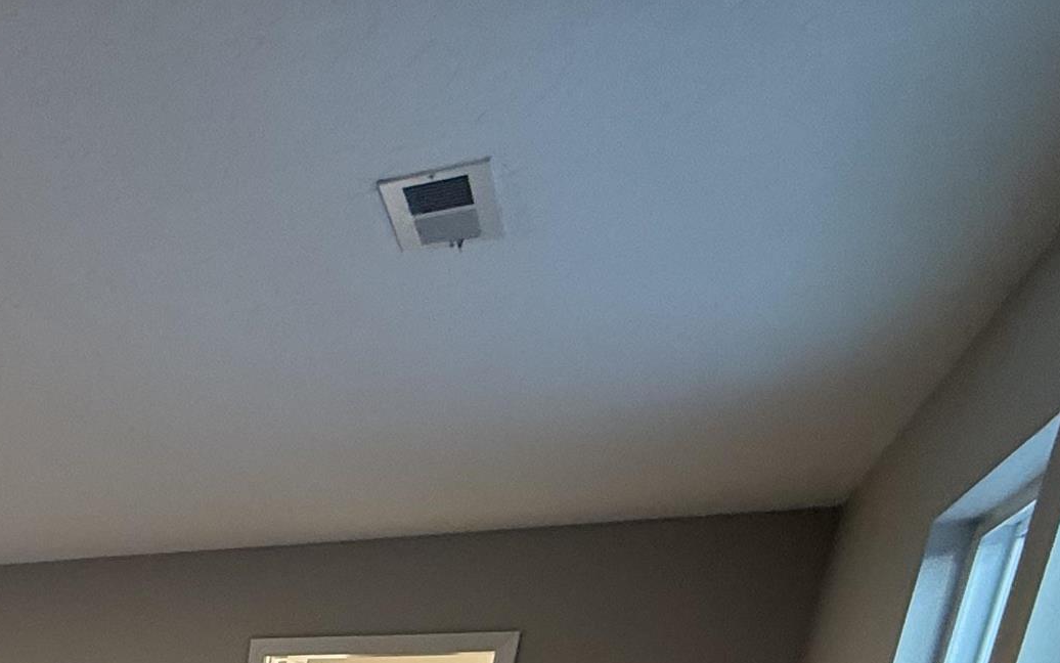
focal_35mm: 44
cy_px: 1169
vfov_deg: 20.9
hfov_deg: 35.2
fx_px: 1271
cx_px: -226
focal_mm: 2.22
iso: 200
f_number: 2.2
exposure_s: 1/60
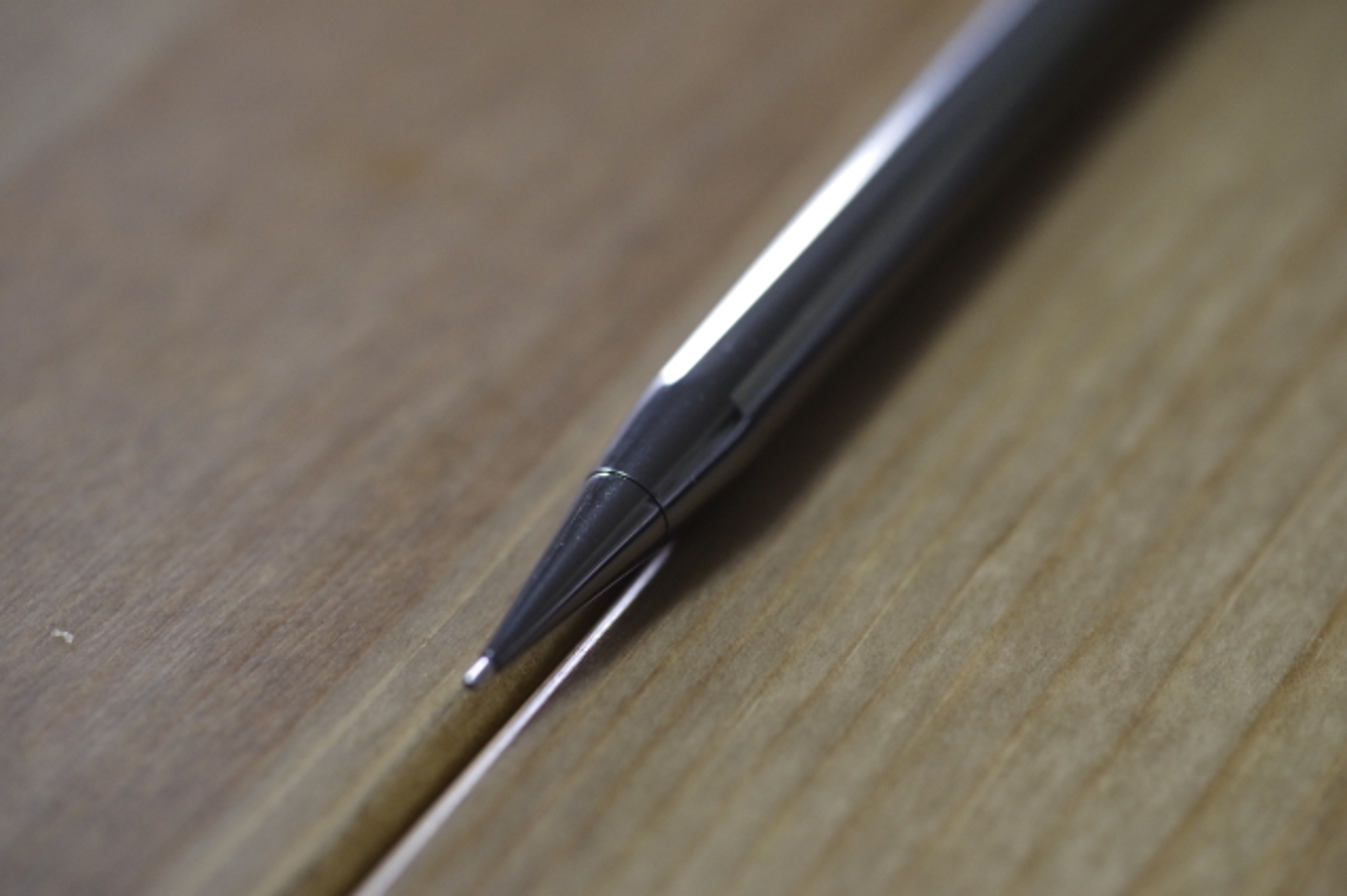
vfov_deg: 15.2
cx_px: 674
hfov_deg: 22.6
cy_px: 448
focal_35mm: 90
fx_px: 3366
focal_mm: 90
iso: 3200
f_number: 4
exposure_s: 1/60
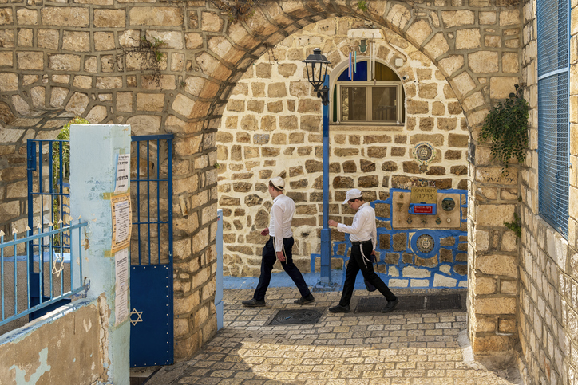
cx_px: 289
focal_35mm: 37
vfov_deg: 36.0
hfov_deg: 51.9
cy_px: 192
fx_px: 594
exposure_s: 1/200
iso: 100
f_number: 7.1
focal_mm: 37
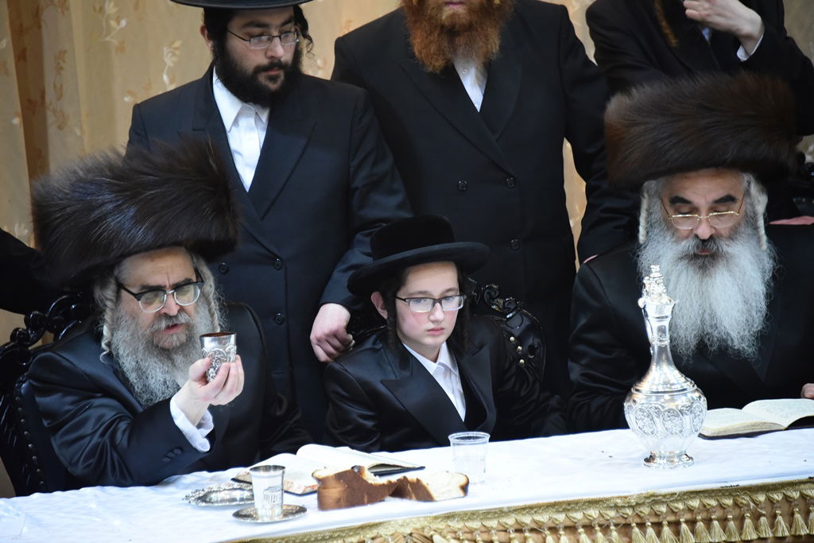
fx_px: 4749
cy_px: 272
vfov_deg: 6.5
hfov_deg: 9.8
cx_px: 407
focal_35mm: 210
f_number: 5.6
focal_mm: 210
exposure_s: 1/100
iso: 4000
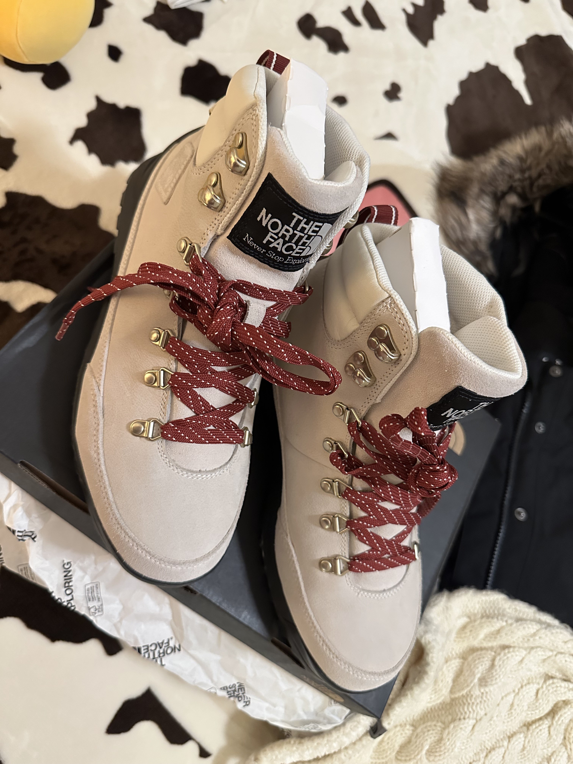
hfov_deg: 56.8
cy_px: 382
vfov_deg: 71.6
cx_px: 286
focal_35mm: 24
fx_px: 530
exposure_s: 1/60
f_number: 1.78
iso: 640
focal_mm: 6.86
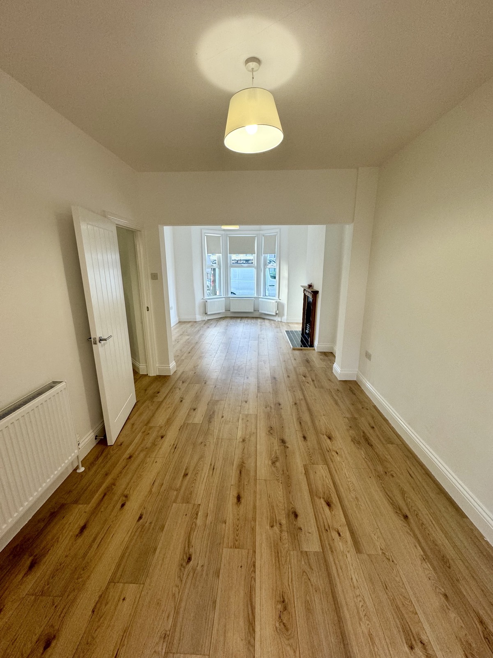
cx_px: 246
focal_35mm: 14
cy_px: 329
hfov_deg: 85.7
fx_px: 266
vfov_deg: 102.1
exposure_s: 1/100
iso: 125
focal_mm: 2.22
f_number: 2.2
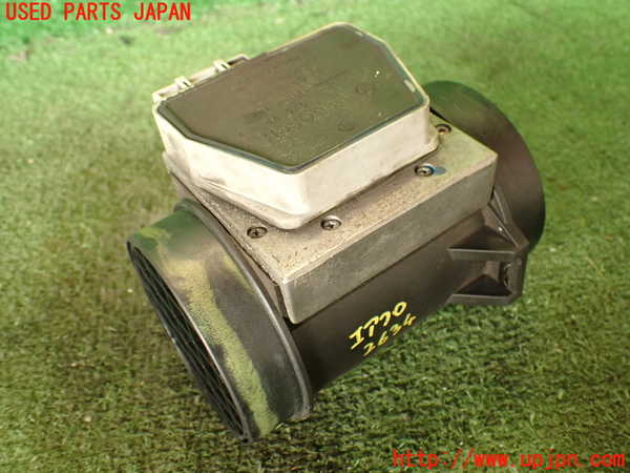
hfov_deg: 51.4
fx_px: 655
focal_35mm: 36
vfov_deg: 39.7
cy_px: 236
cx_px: 315
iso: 250
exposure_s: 1/40
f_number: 2.5
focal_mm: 6.37
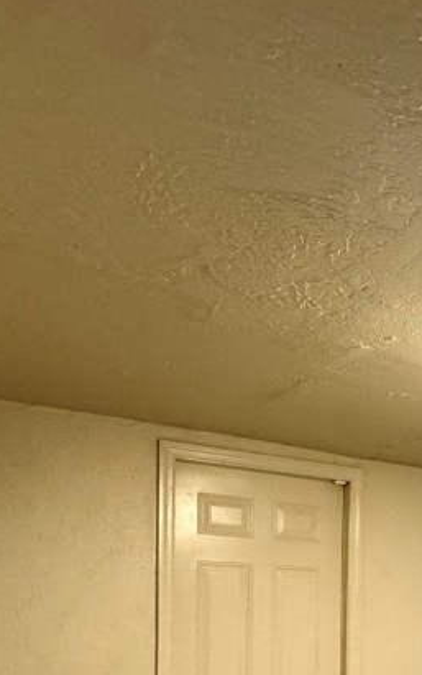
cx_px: 596
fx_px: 681
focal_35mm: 37
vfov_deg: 47.3
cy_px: 611
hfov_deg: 26.9
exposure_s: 1/60
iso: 250
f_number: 2.2
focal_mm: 2.22
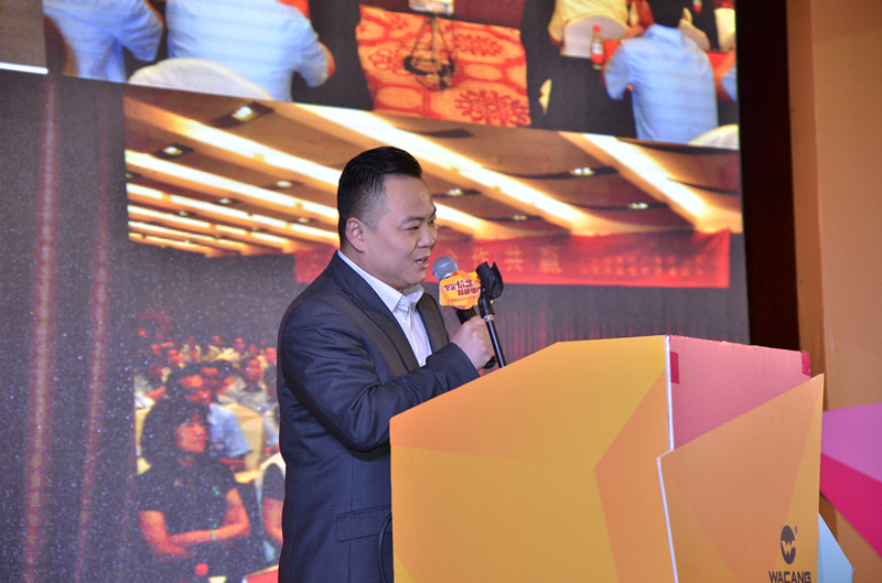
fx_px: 3849
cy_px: 292
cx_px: 441
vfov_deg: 8.7
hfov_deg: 13.1
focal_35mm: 158
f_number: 6.3
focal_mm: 105
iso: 1000
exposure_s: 1/160
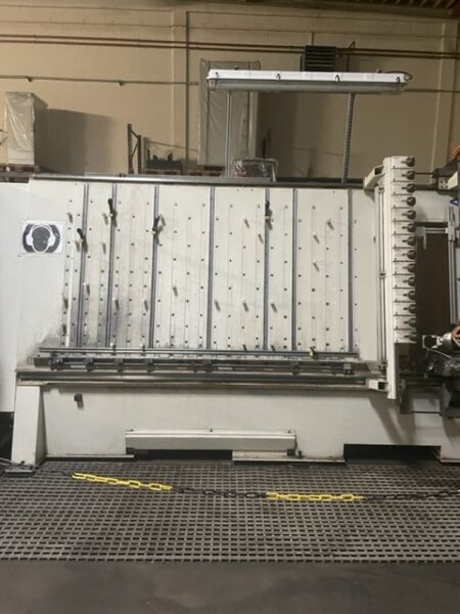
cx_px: 230
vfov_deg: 67.3
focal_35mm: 26
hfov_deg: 53.1
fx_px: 461
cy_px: 307
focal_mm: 4.2
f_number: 1.6
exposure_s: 1/33
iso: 500
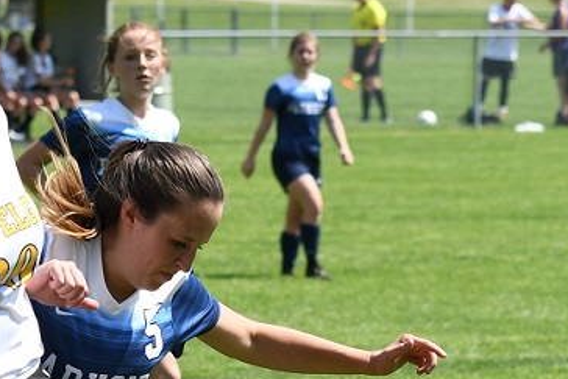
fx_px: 4246
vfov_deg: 5.1
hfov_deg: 7.7
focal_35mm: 269
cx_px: 263
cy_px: 452
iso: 180
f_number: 4.5
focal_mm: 70
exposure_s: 1/1000
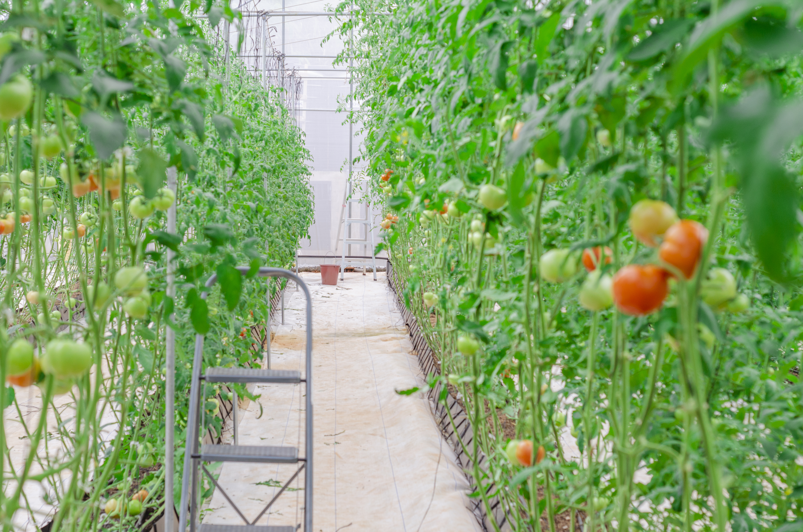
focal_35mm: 75
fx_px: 1669
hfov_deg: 27.0
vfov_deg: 18.1
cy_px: 266
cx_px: 402
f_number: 5.6
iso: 250
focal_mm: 50
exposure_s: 1/200
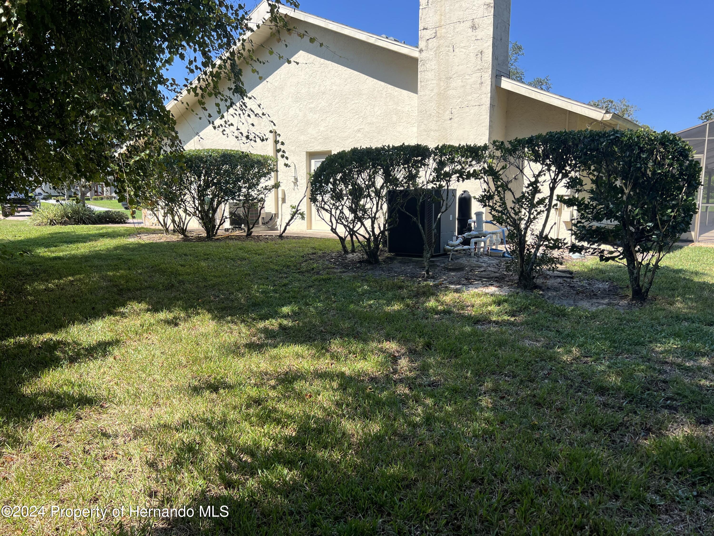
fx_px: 536
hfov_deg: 67.3
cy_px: 268
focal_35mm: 26
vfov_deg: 53.1
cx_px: 357
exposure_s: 1/1779
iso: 50
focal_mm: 5.7
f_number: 1.5
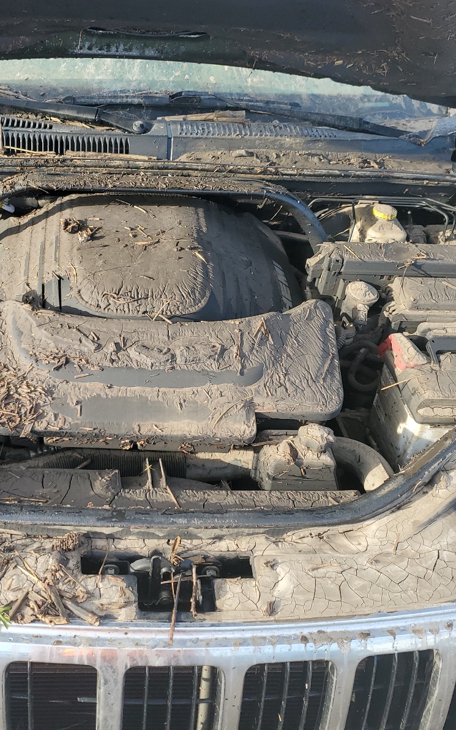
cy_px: 365
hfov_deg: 34.0
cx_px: 143
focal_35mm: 37
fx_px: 736
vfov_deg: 52.7
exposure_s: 1/435
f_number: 1.5
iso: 50
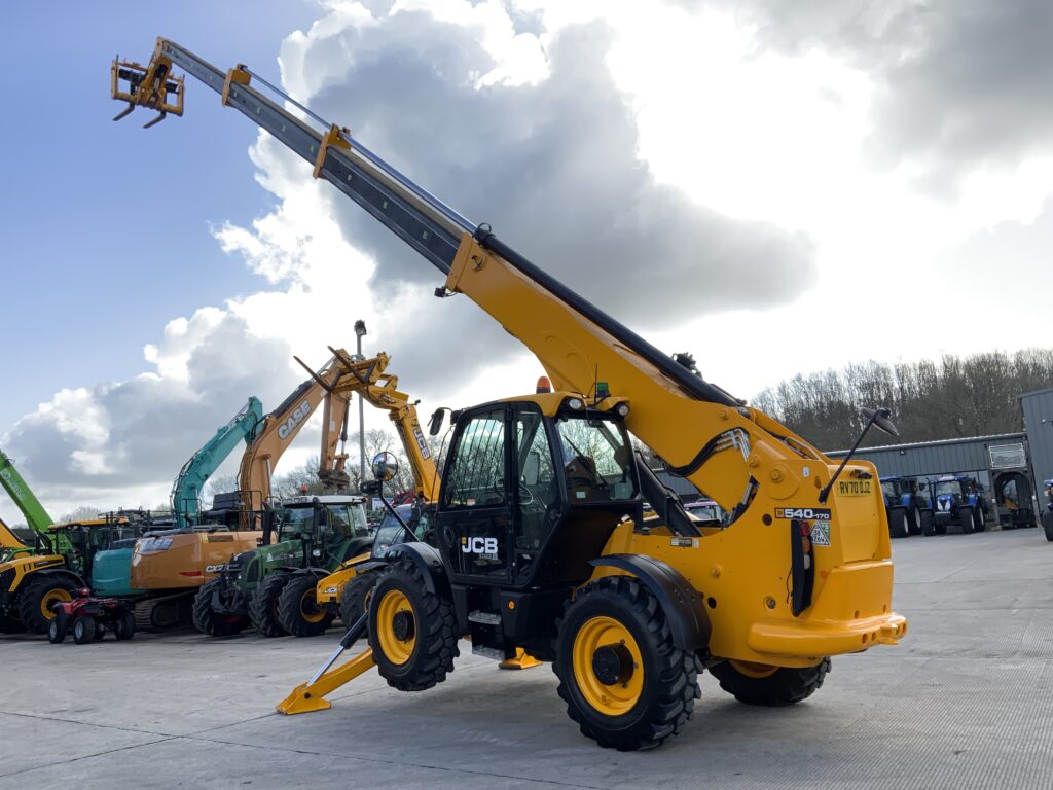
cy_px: 395
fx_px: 882
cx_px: 526
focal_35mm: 29
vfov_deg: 48.2
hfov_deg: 61.7
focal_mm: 3
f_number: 1.8
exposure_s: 1/457
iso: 16
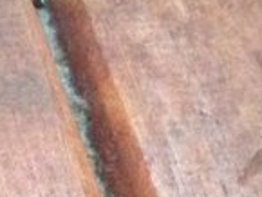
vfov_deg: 6.1
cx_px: -515
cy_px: 537
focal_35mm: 228
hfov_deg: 7.6
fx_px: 1727
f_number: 2.4
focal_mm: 4.12
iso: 500
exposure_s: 1/15
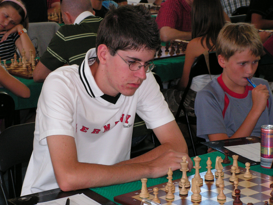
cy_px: 102
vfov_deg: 16.4
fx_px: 710
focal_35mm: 90
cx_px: 136
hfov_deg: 21.8
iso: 200
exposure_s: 1/100
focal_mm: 15.1
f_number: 3.3
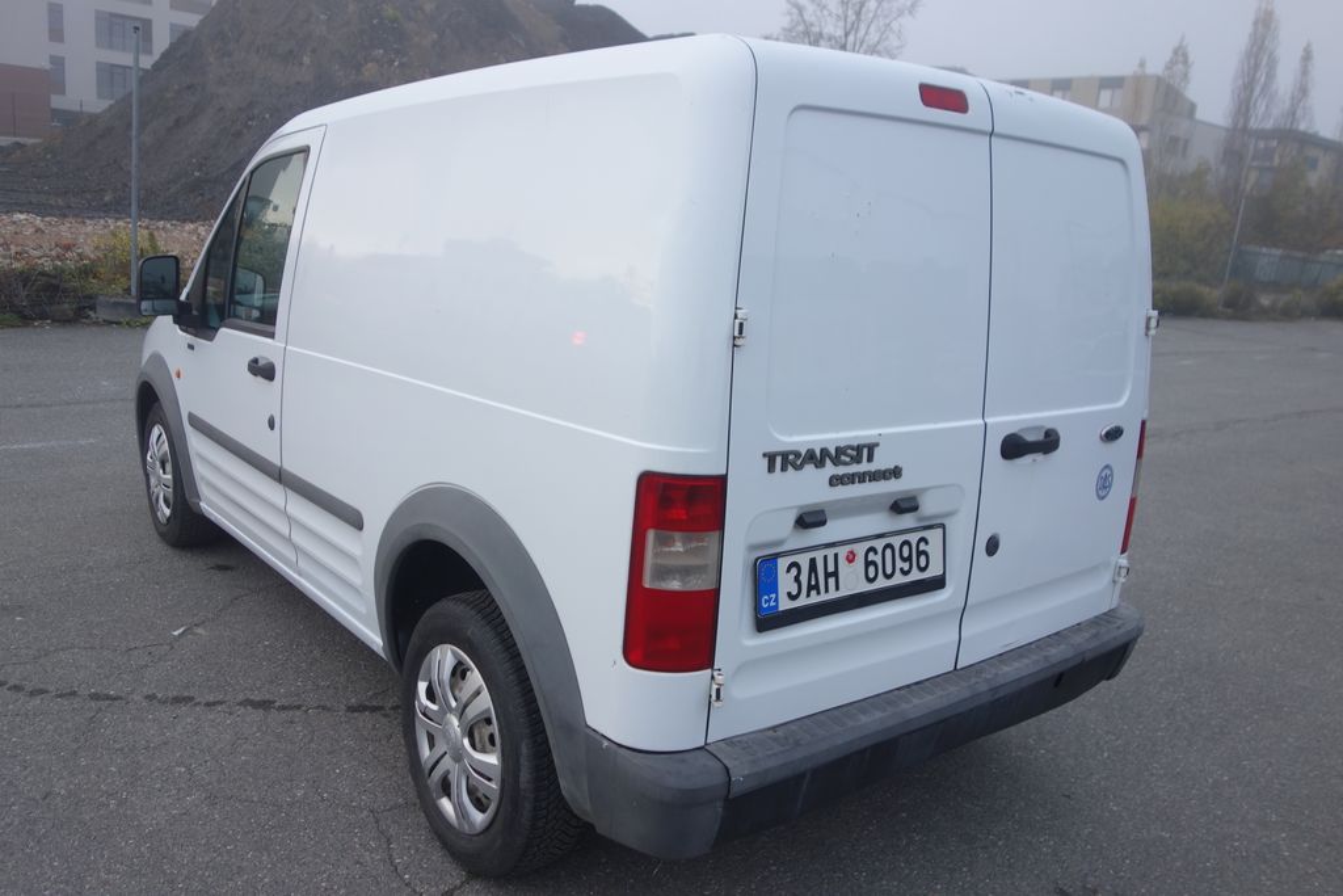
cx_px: 672
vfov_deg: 46.4
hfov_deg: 65.5
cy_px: 448
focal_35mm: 28
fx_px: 1045
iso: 125
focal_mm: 10.4
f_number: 2.2
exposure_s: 1/100
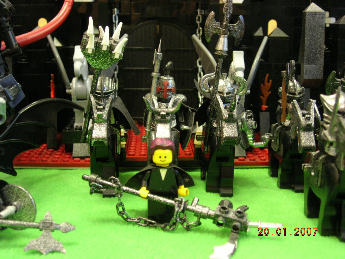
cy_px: 130
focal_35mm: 51
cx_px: 172
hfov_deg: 37.5
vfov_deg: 28.6
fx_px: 508
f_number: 3.2
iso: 200
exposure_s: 1/4.2
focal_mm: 10.6
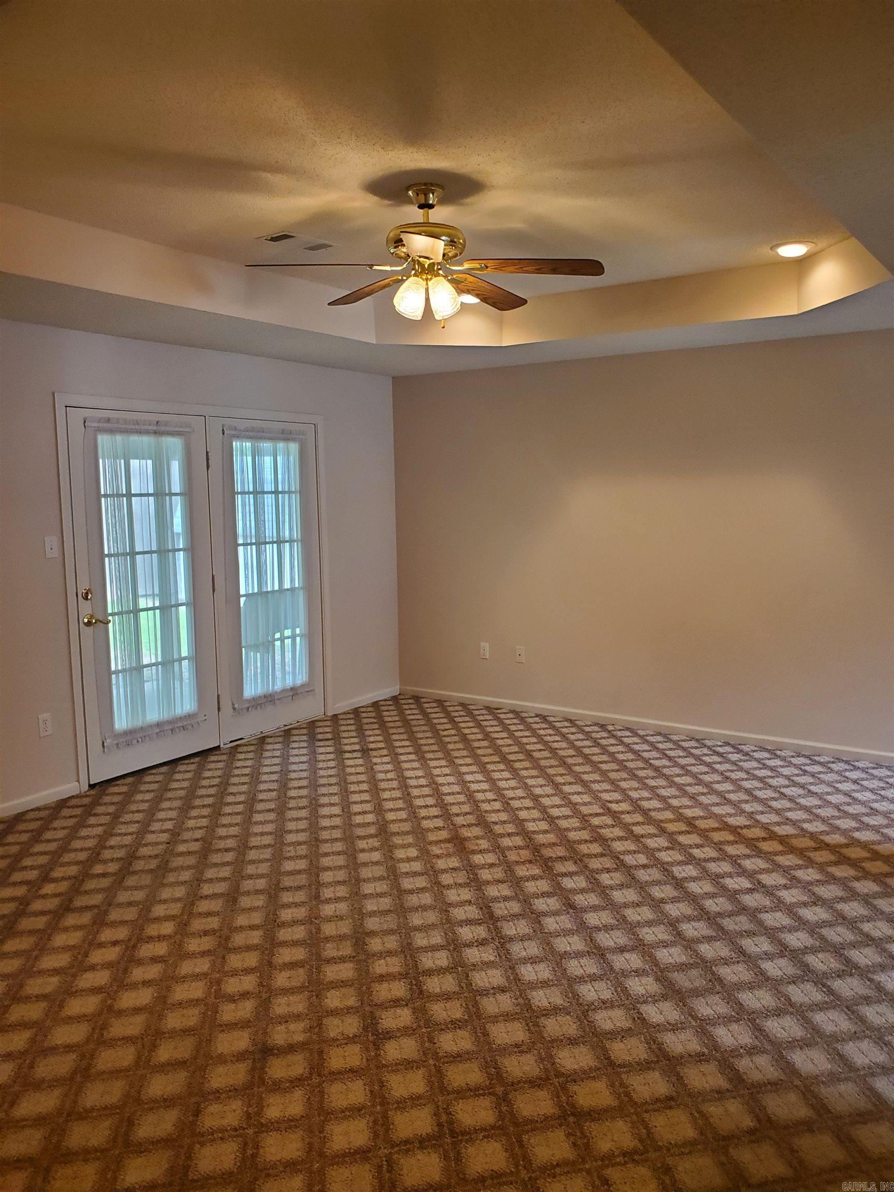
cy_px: 596
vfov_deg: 67.3
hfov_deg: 53.1
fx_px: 895
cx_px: 447
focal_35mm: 26
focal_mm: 4.3
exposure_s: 1/120
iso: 320
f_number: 2.4
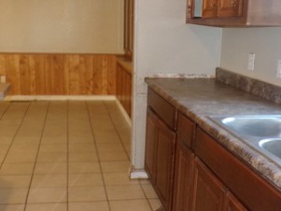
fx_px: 414
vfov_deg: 28.5
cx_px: 142
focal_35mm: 51
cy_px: 127
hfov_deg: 37.5
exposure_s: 1/17
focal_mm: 4.3
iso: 364
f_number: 3
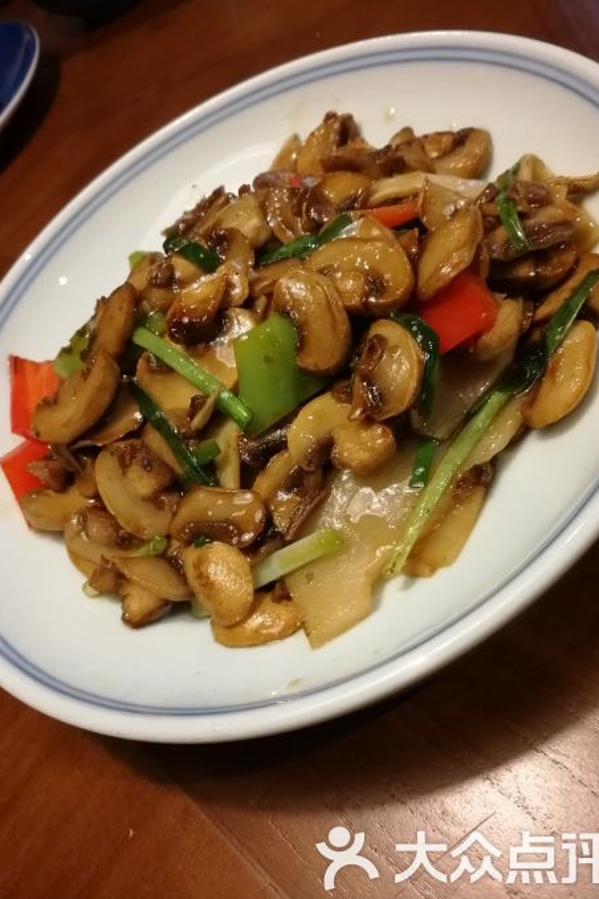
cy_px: 463
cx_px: 300
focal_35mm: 29
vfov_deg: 63.6
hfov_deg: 45.0
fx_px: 724
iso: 320
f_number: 2.2
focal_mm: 3.95
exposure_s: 1/33.3
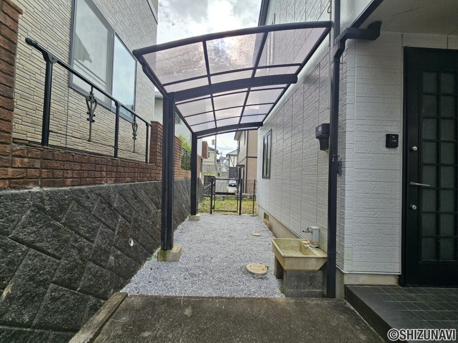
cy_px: 172
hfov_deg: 106.2
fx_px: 172
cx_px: 229
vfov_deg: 89.9
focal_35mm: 13
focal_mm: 2.2
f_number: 2.2
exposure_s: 1/744
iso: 64
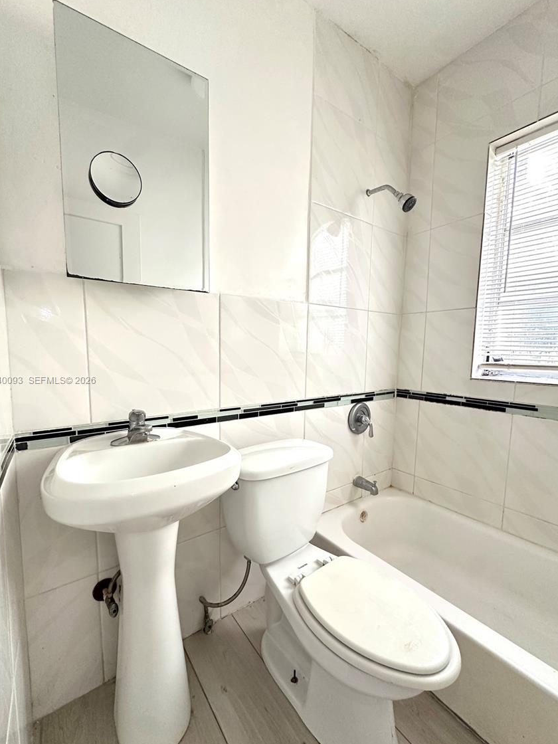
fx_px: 322
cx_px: 271
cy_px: 381
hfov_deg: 81.7
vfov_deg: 98.2
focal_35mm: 15
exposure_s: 1/120
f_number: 2.2
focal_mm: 2.22
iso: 320
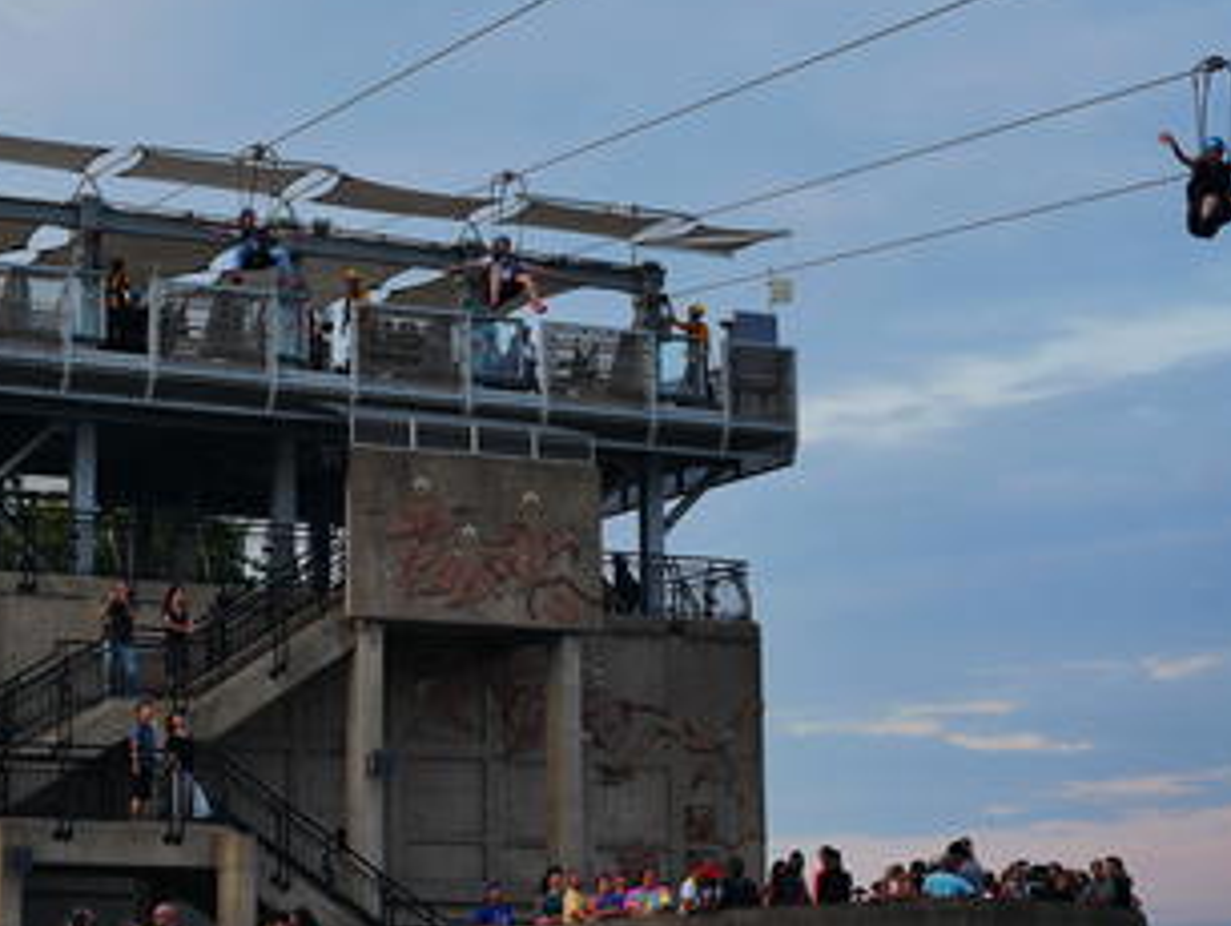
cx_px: 455
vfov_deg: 14.3
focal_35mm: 103
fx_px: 3666
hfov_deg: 19.0
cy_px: 270
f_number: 3.5
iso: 200
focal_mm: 35
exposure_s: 1/250
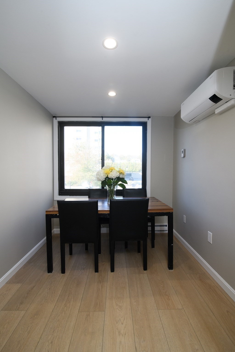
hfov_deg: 73.7
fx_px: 157
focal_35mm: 16
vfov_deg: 96.7
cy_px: 176
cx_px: 118
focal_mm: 16
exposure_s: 1/100
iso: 1250
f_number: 10
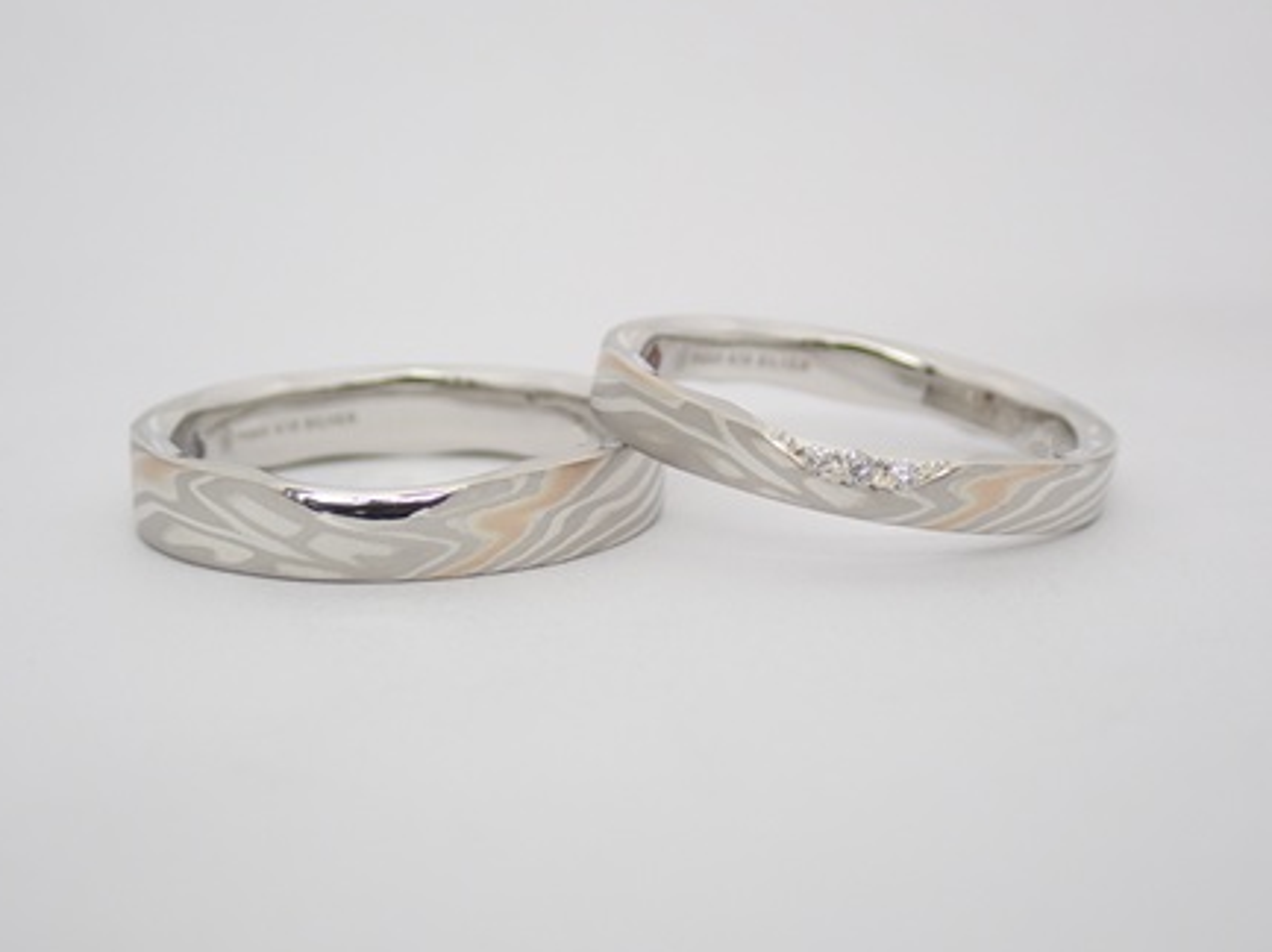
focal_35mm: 80
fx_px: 2937
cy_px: 463
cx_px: 617
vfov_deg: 18.4
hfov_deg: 24.4
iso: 200
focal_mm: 13.65
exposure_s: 1/125
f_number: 4.1
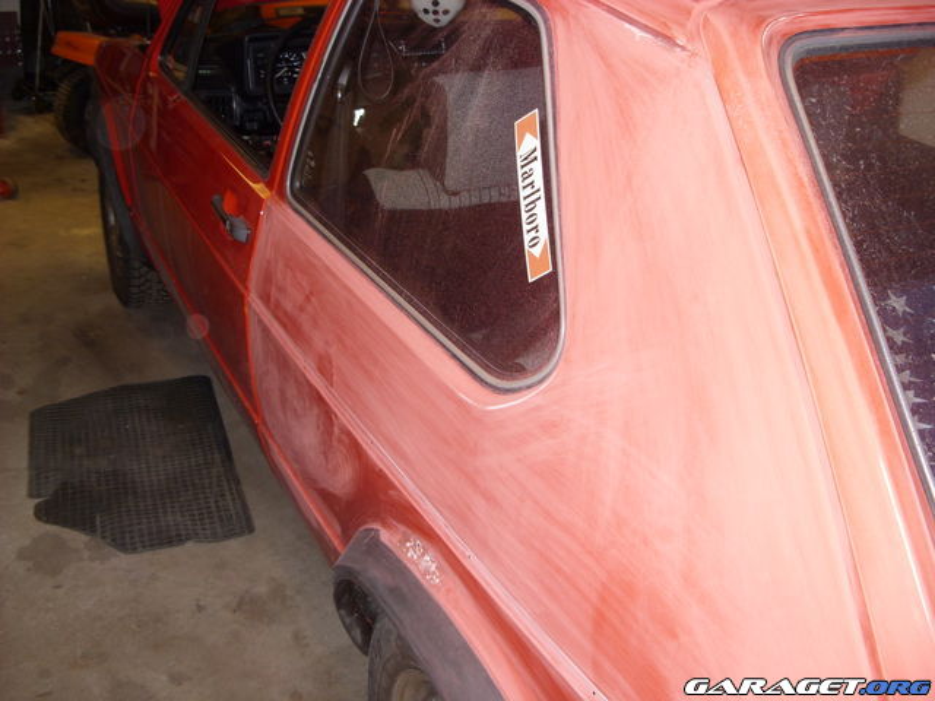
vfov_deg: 37.7
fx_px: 1026
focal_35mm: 38
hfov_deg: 49.0
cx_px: 468
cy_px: 350
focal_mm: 6.3
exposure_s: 1/30
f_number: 2.8
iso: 100
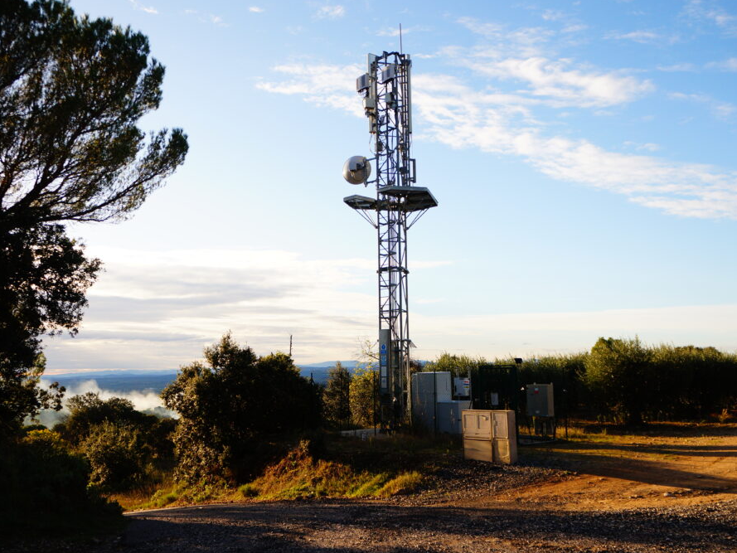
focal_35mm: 32
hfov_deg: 57.4
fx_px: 672
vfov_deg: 44.7
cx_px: 342
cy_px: 279
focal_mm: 19
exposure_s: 1/1000
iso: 200
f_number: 4
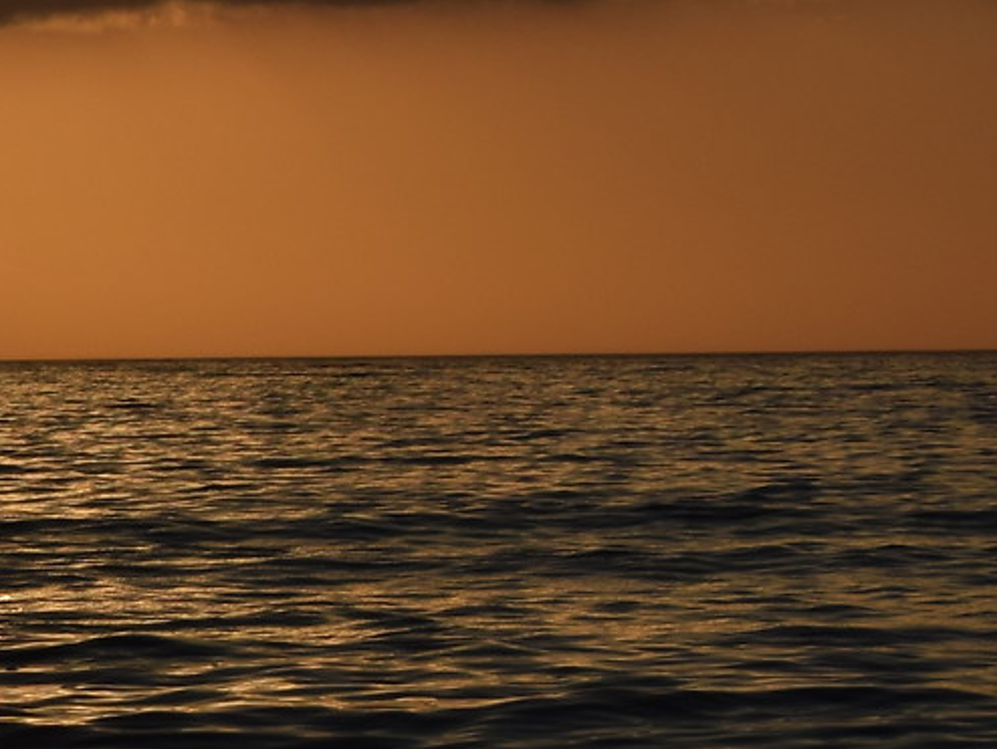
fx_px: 11104
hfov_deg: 5.1
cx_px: 311
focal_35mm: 385
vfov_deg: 3.9
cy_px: 317
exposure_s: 1/4000
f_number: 5.6
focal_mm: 55
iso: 100
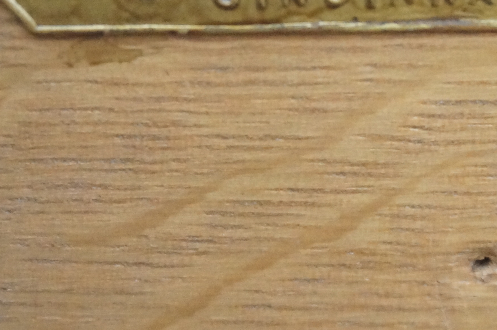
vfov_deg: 10.9
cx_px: 435
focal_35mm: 125
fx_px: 1724
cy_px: 7
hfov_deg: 16.2
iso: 3200
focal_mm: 30
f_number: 5
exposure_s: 1/30
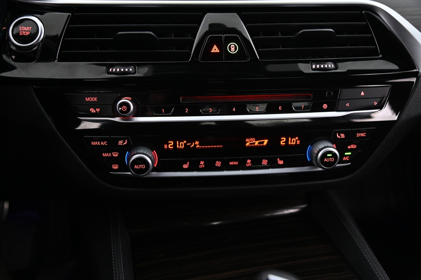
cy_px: 140
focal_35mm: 38
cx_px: 210
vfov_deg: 35.0
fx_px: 444
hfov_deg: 50.7
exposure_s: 1/15
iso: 2000
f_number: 4
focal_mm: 38
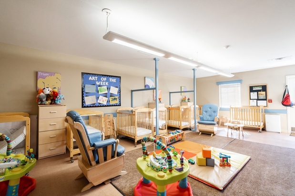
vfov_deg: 73.7
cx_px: 148
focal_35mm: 16
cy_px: 98
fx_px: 131
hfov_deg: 96.8
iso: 200
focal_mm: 16
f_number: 8
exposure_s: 1/10
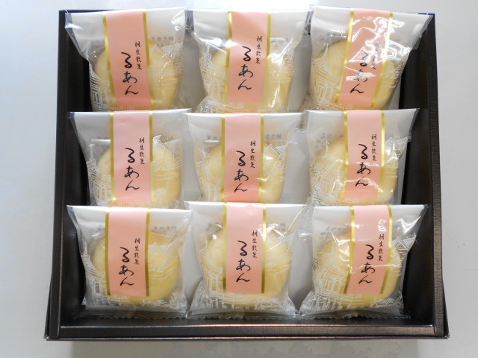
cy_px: 179
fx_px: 400
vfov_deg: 48.2
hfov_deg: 61.7
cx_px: 239
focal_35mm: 29
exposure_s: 1/30
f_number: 3.4
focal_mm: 5.1
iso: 125
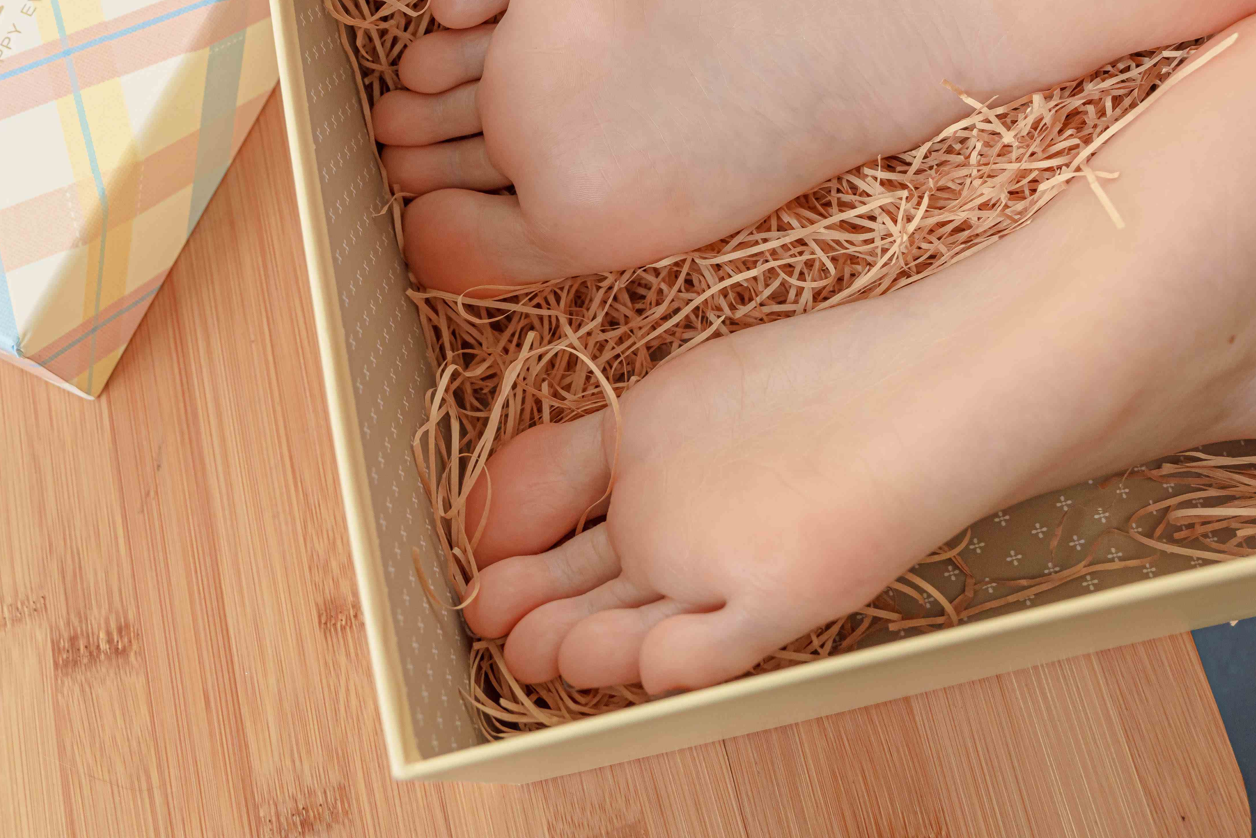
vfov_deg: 27.6
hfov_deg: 41.1
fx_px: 1675
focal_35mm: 48
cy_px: 187
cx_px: 612
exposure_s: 1/60
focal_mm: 30
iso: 320
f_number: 6.3
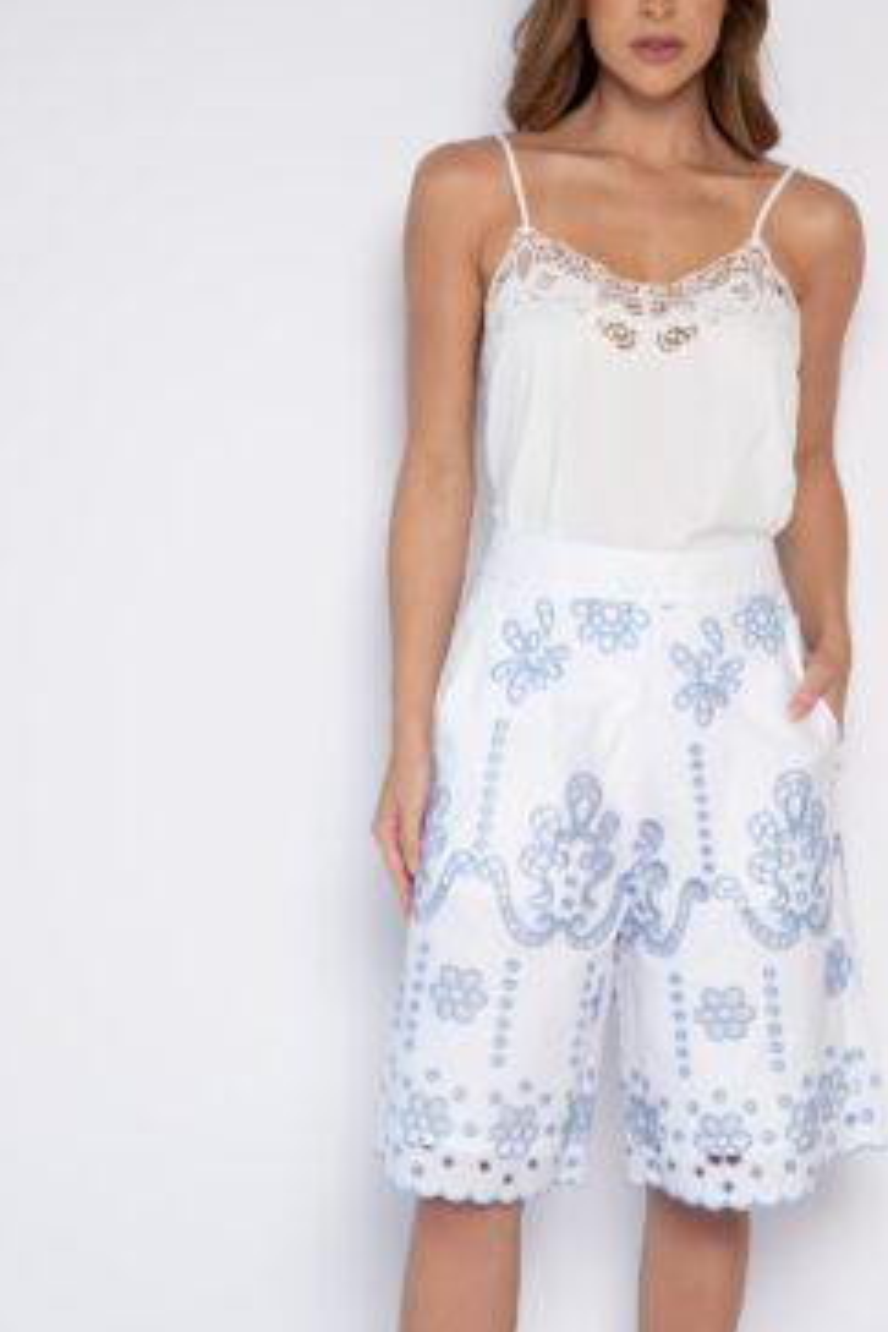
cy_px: 769
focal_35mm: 91
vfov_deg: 22.4
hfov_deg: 15.0
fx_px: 3367
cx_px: 635
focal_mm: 55
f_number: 3.2
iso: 250
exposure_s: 1/160
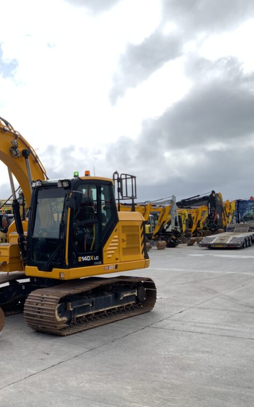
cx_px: 7
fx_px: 465
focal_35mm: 42
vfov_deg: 47.2
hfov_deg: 28.8
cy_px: 199
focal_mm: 3
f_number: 1.8
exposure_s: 1/642
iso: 16
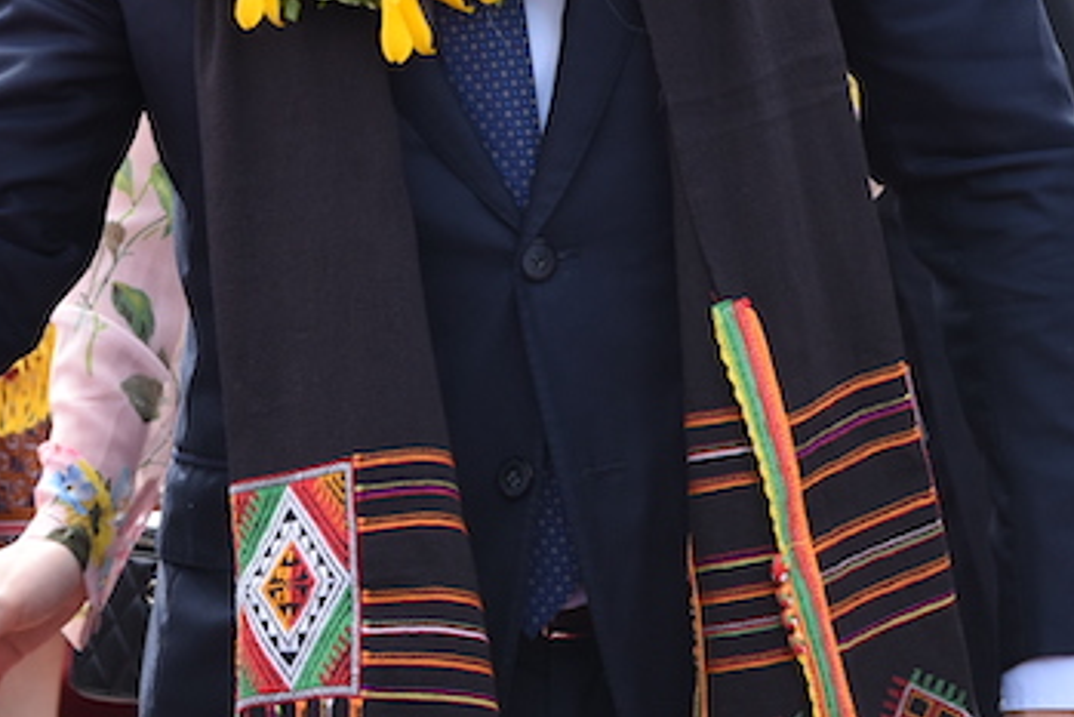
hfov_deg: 7.2
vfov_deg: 4.8
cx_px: 455
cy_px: -408
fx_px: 8535
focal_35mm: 286
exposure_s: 1/250
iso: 500
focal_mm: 78
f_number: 7.1
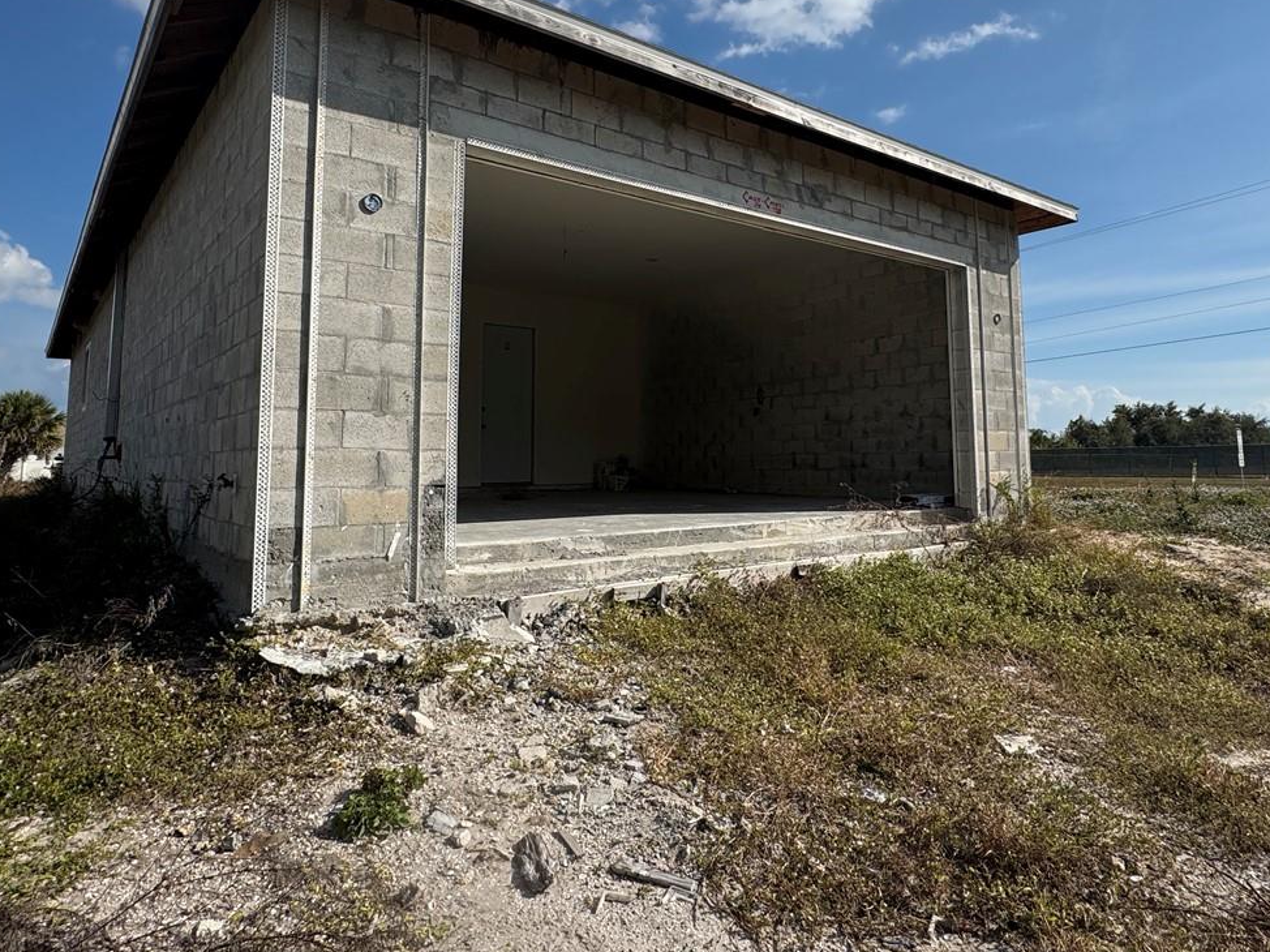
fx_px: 844
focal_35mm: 23
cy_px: 368
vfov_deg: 58.3
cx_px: 677
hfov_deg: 73.9
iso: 50
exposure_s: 1/2874
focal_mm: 2.22
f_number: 2.2
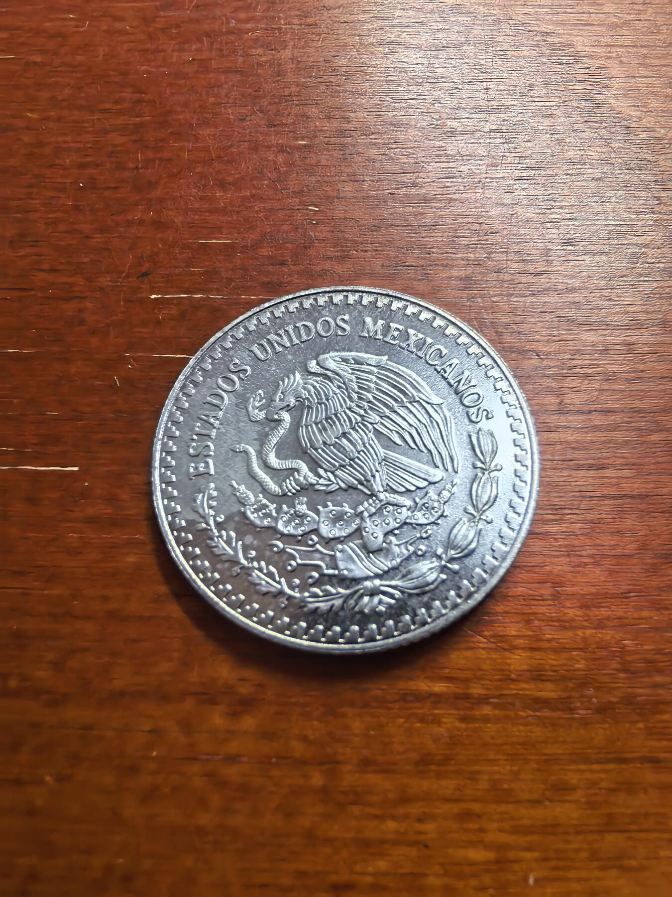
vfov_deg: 71.6
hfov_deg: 56.8
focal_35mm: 24
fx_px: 621
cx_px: 336
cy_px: 448
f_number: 2.2
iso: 125
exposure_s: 1/100
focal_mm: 1.68
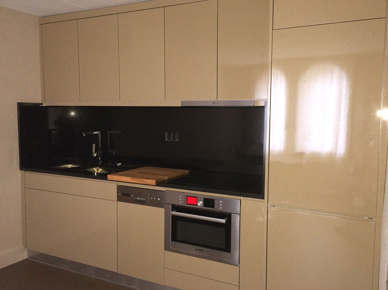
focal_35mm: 30
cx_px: 194
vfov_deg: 46.8
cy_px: 145
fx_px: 336
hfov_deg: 60.0
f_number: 2.2
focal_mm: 4.12
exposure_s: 1/16
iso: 200
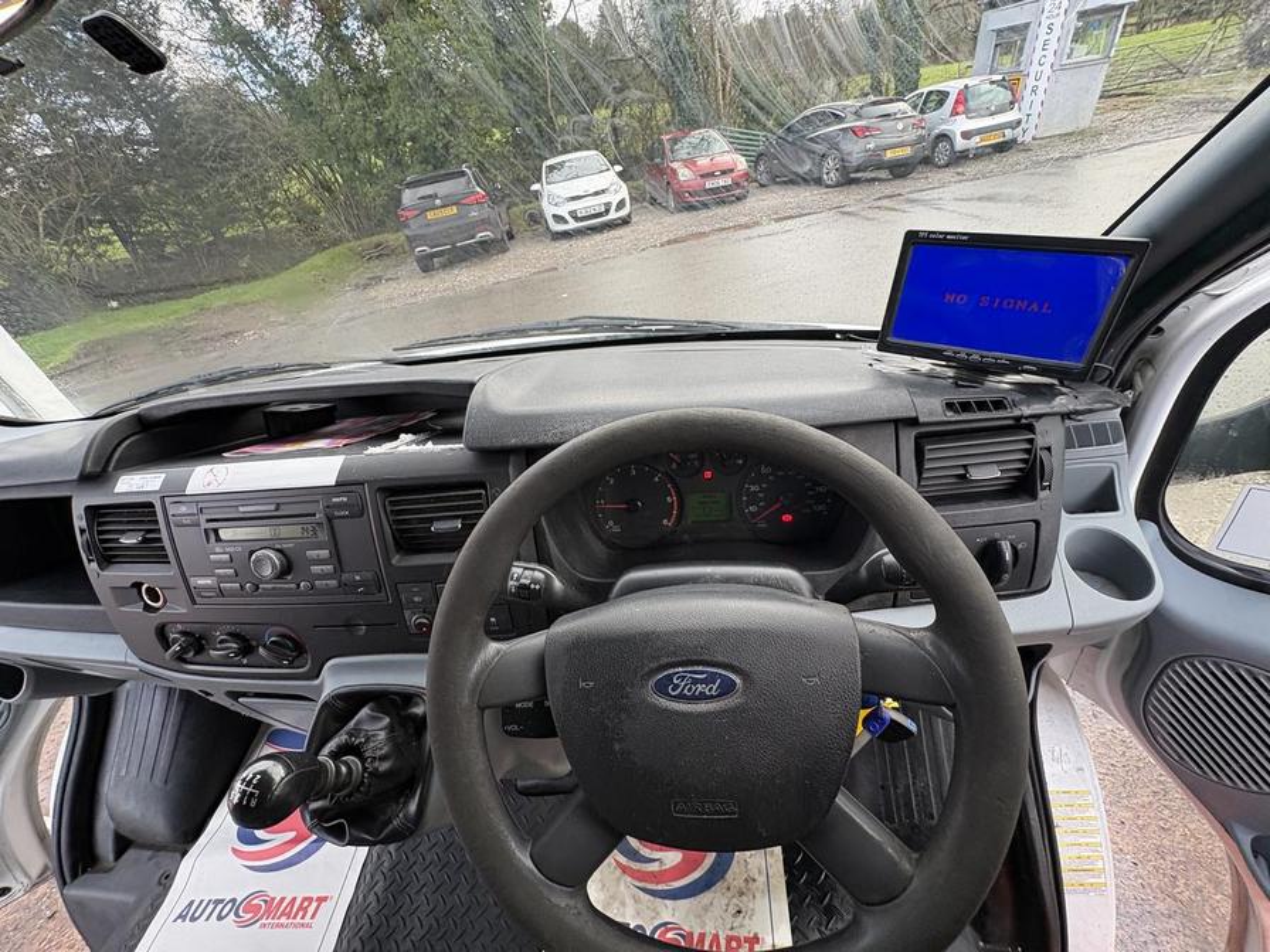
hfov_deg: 102.1
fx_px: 514
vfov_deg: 85.7
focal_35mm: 14
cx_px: 635
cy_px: 476
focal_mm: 2.22
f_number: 2.2
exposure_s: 1/99
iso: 80
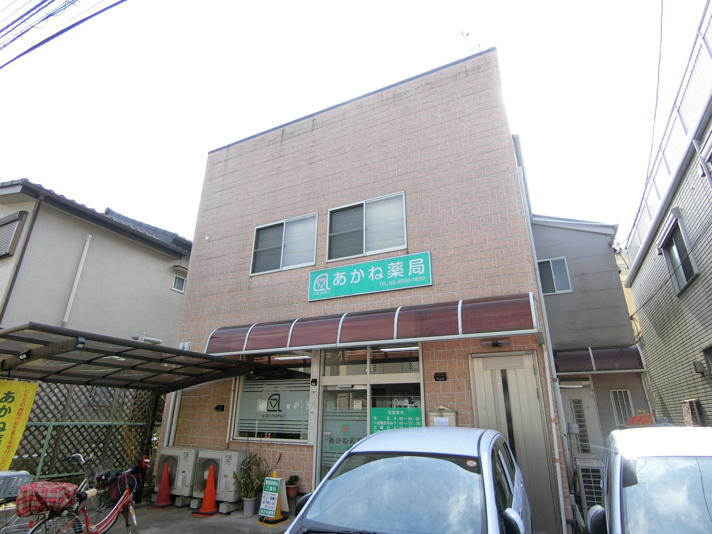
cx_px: 356
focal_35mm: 19
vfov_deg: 68.7
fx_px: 391
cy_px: 267
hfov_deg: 84.7
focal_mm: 4.06
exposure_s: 1/400
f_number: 2.7
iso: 80
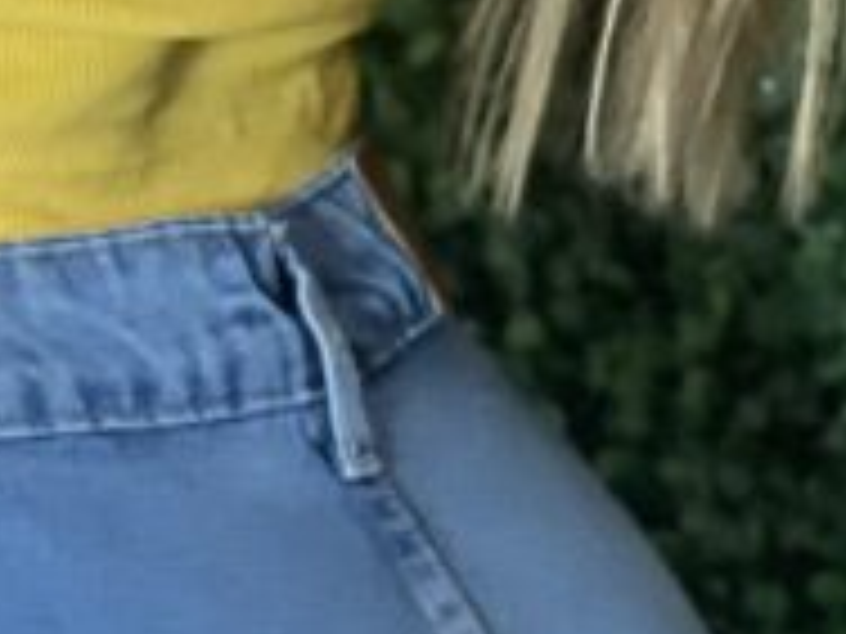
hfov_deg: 5.2
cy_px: -753
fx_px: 9360
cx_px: 171
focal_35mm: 383
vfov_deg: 3.8
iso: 250
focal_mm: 9
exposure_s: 1/120
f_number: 2.8
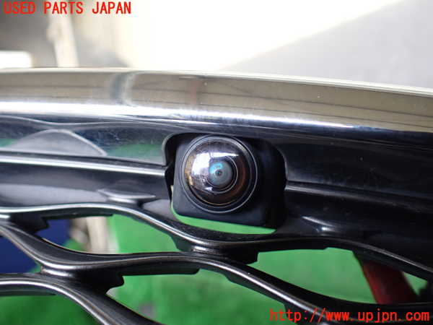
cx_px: 216
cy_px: 162
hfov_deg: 60.0
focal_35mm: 30
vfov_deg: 46.8
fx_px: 375
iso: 320
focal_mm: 5.4
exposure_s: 1/125
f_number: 2.3
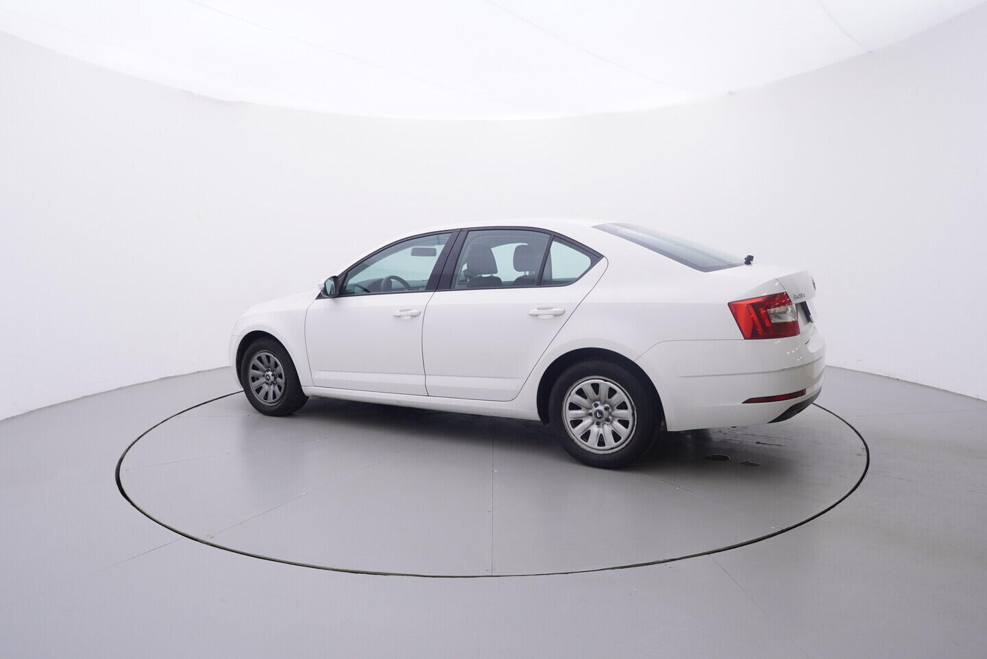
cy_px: 330
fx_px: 617
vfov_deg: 56.2
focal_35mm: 22
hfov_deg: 77.3
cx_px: 494
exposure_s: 1/80
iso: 200
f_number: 5
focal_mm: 15
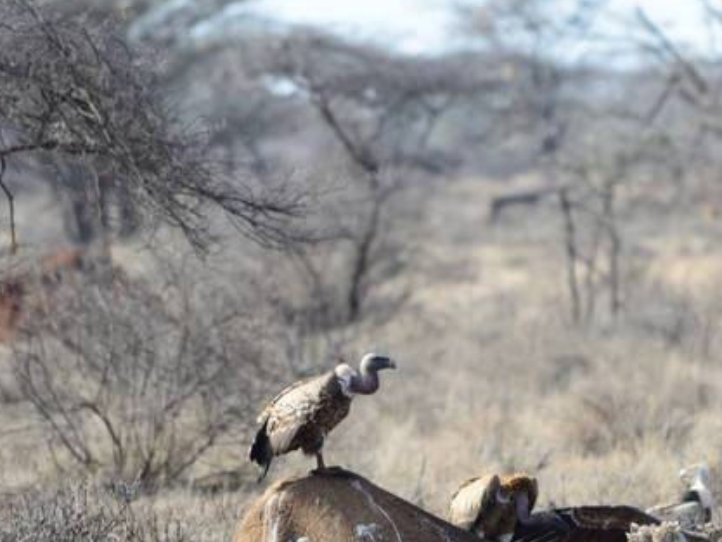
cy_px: 380
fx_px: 20154
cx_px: 580
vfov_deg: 1.5
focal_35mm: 966
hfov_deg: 2.1
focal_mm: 400
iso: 220
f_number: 5.6
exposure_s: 1/400
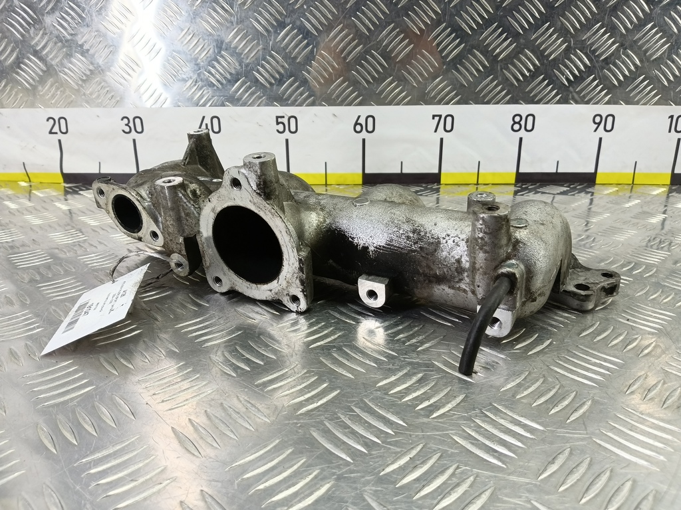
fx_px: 452
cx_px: 340
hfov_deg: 73.9
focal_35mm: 23
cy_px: 255
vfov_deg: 58.9
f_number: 1.6
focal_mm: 4.11
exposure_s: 1/50
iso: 142
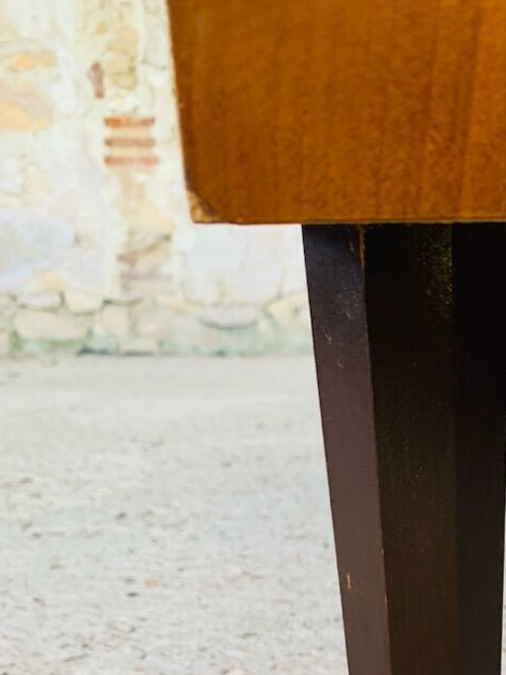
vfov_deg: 33.7
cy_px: 643
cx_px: 496
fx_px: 1033
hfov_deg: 26.2
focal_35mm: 53
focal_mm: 4.25
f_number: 1.8
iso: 160
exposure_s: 1/60
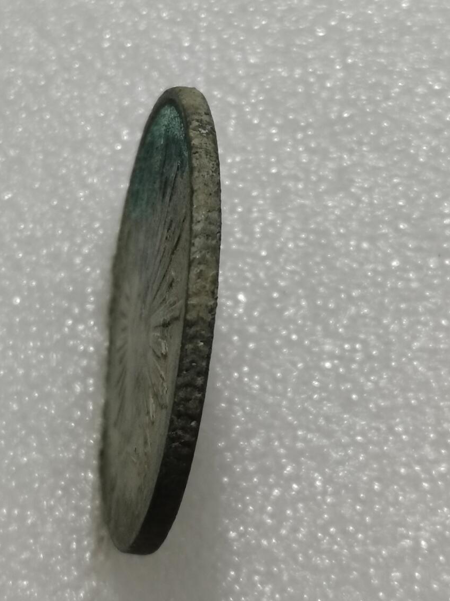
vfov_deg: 18.3
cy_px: 173
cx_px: 162
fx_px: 1855
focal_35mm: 107
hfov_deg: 13.8
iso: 80
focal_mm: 5.58
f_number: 1.8
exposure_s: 1/100
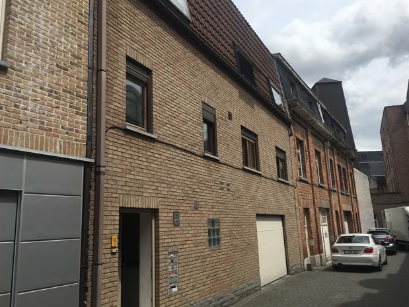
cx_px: 211
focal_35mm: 30
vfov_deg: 46.8
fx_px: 354
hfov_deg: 60.0
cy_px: 152
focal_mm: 4.15
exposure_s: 1/2137
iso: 25
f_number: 2.2
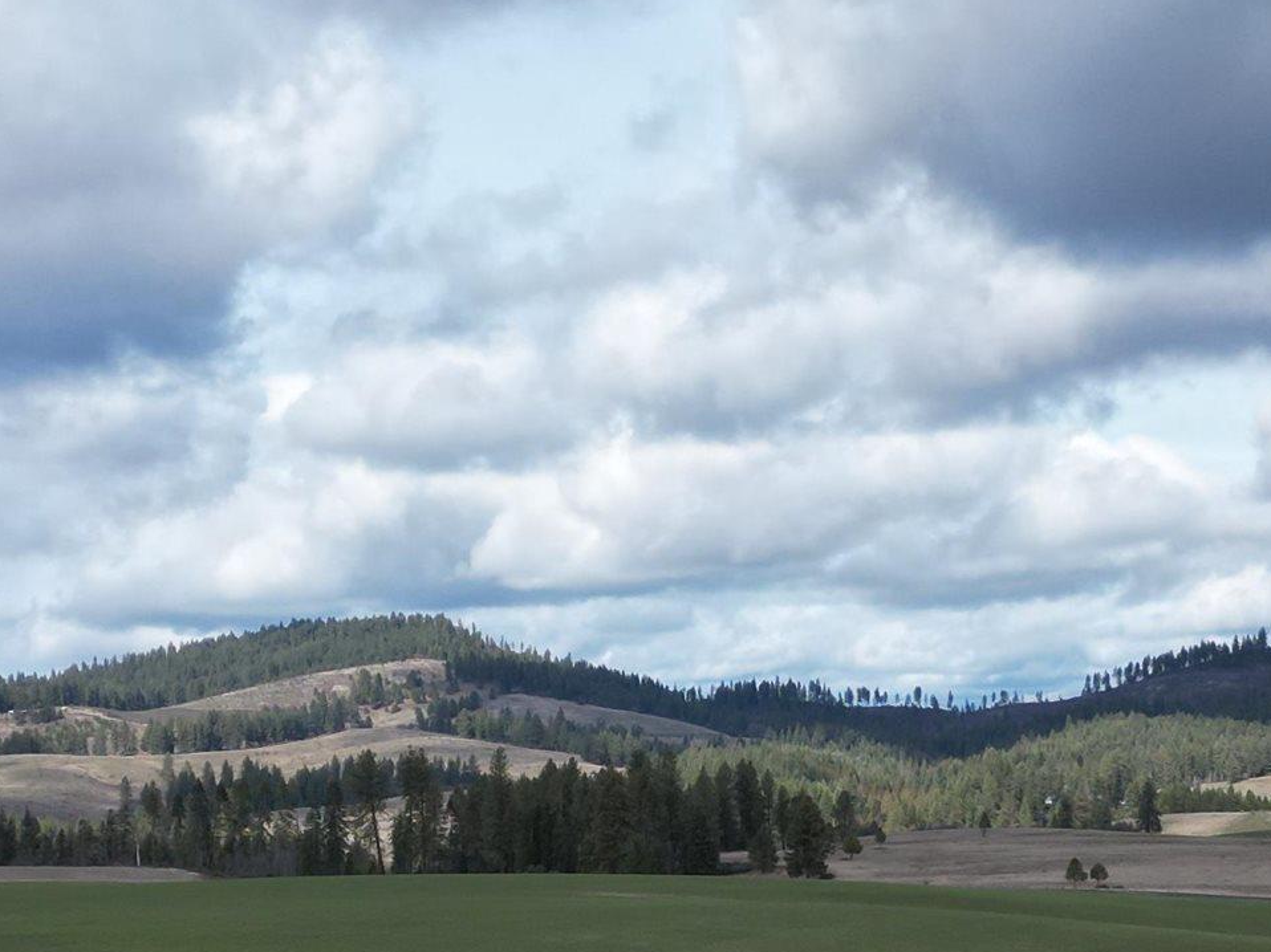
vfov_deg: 18.9
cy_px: 802
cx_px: 758
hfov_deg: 25.3
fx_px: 2827
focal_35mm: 77
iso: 130
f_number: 1.7
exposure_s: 1/3200
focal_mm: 6.72
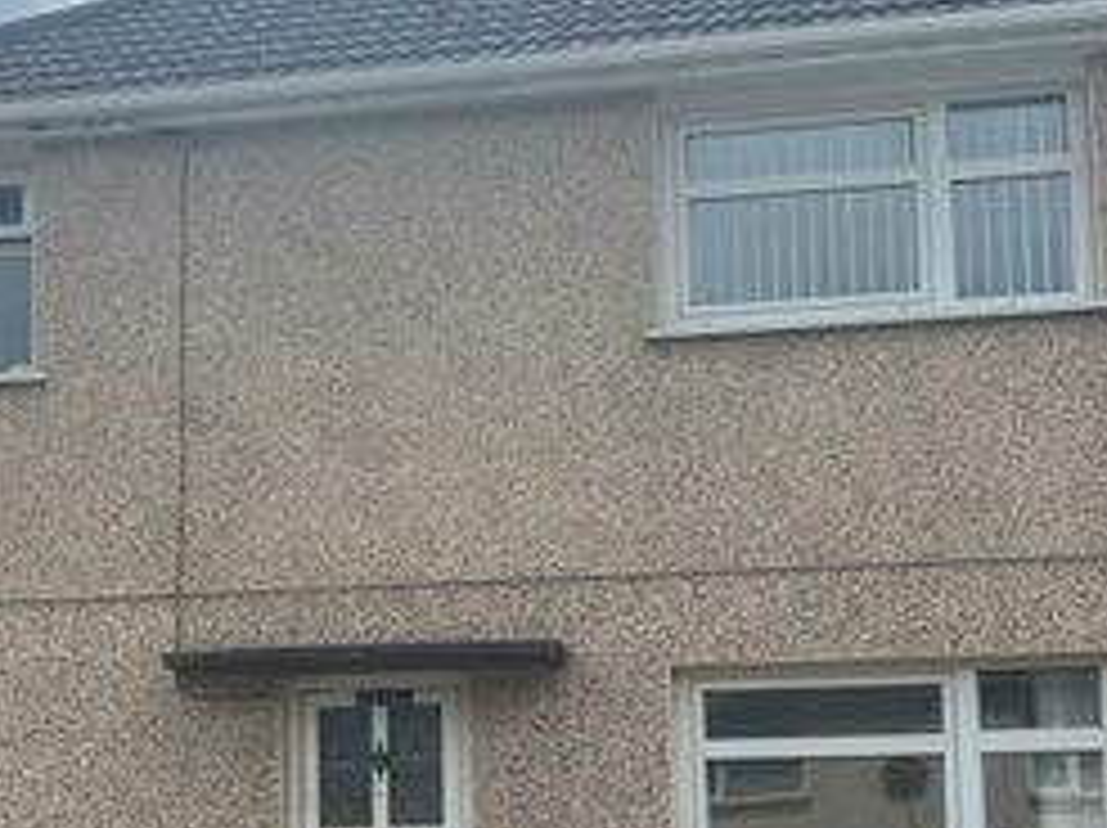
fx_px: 2364
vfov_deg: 19.6
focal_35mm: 74
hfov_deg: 25.9
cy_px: 673
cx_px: 234
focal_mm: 4.25
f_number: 1.8
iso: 32
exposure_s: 1/2817
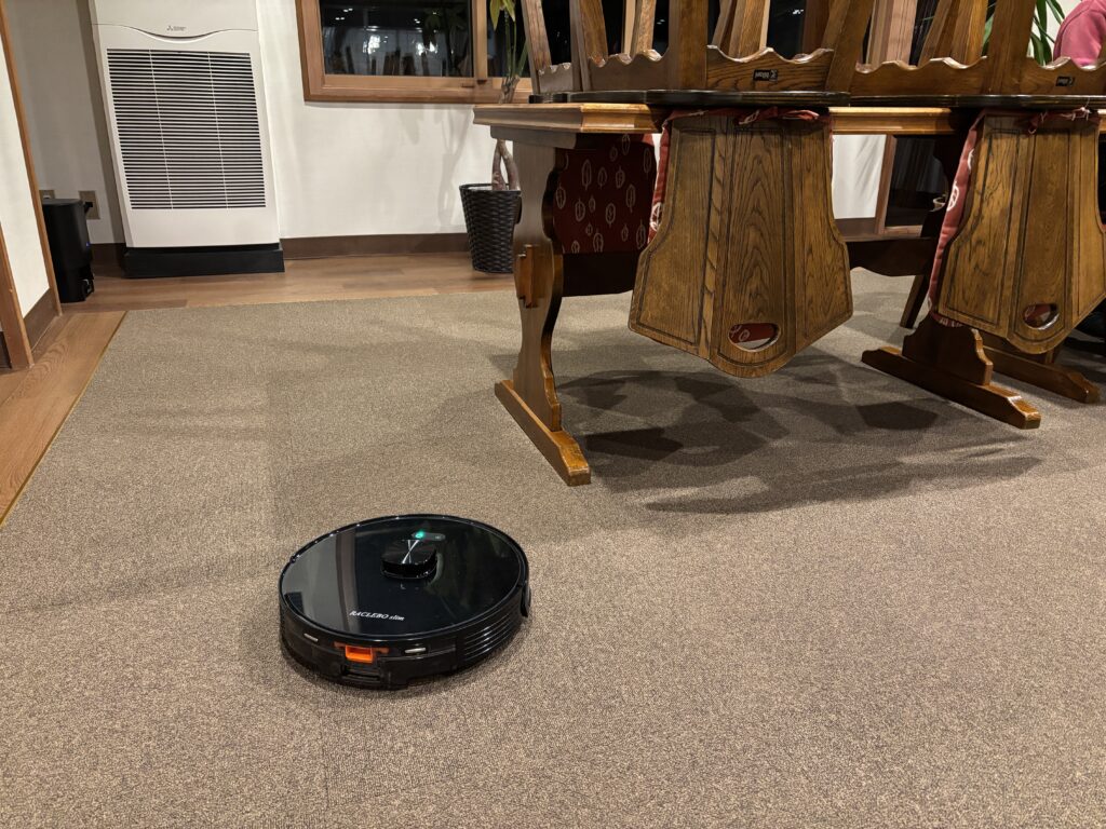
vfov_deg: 53.1
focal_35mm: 26
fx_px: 831
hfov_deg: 67.3
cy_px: 414
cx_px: 553
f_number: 1.6
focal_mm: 5.96
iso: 500
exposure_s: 1/30
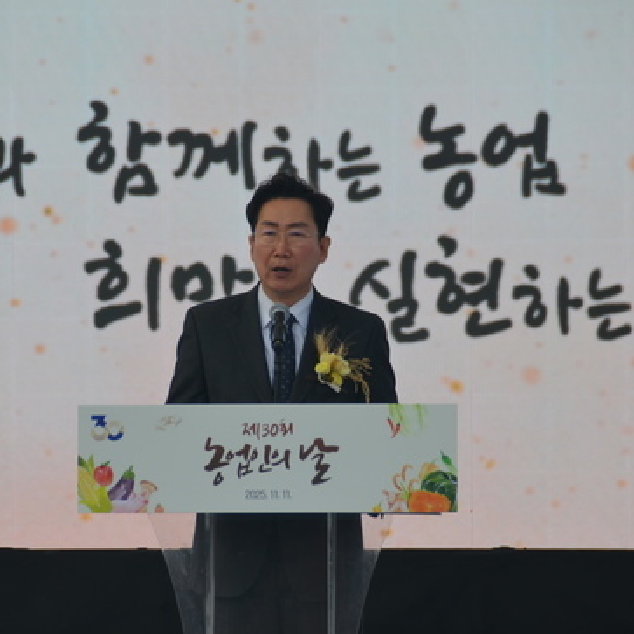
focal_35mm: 440
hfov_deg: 4.0
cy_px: 314
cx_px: 231
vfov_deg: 4.0
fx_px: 9117
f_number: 8
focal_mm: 200
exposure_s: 1/500
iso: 200
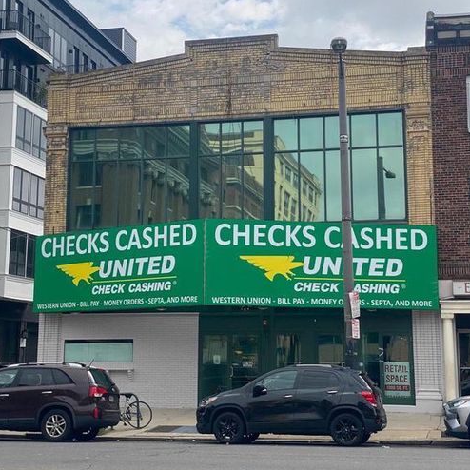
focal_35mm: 62
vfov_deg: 27.7
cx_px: 234
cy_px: 194
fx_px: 952
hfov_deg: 27.7
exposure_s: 1/3195
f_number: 2
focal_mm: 6
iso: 20
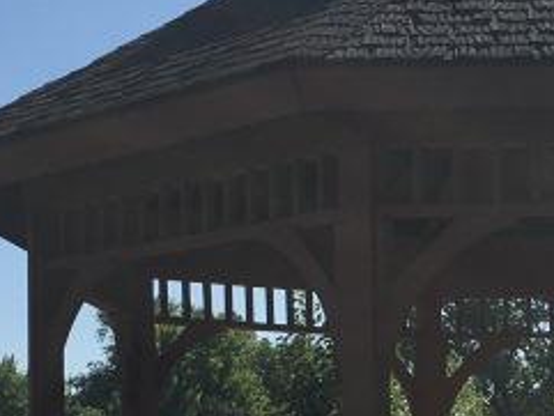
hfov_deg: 15.5
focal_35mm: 123
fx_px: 1969
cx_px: 637
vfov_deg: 11.9
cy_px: 434
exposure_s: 1/2137
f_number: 2.2
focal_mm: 4.15
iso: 25
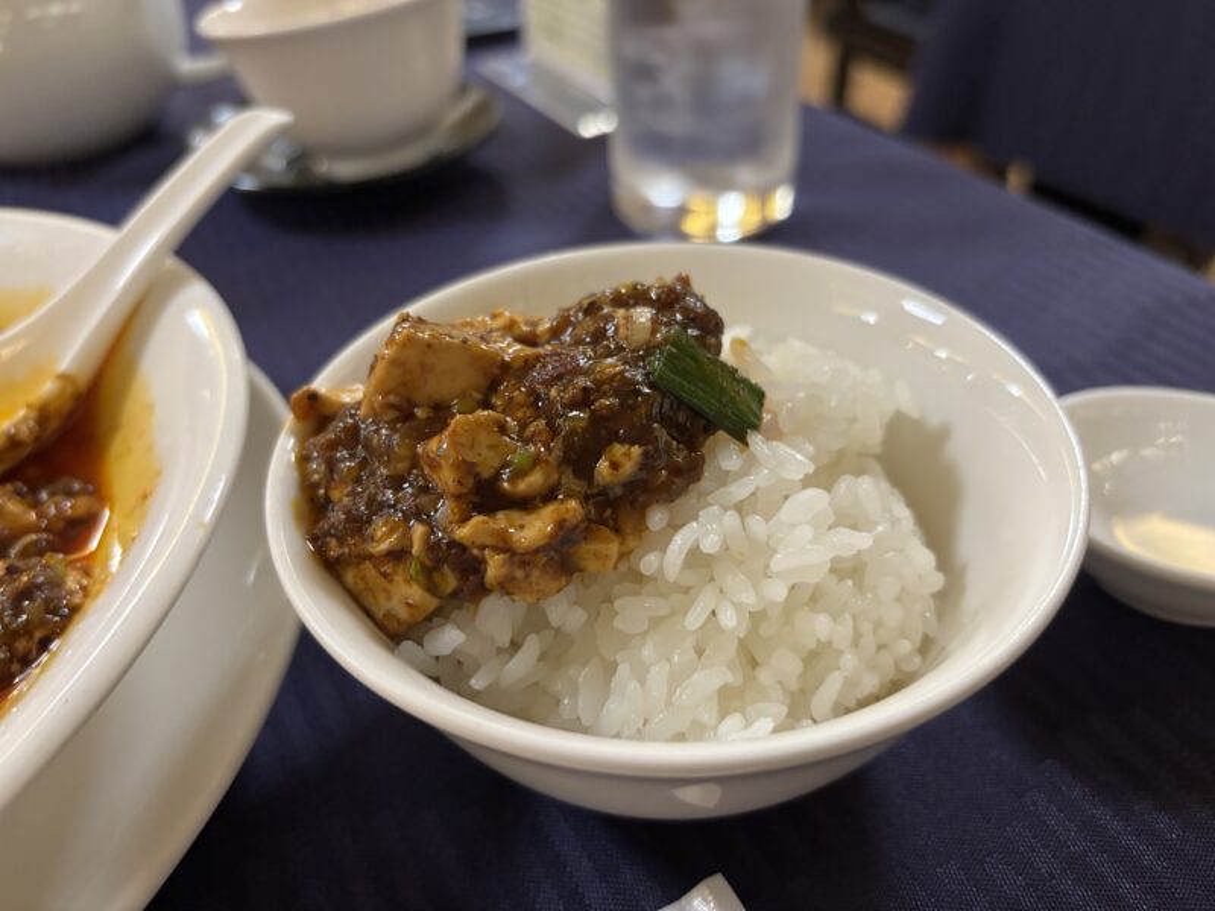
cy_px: 456
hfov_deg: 67.3
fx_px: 913
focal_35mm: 26
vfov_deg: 53.1
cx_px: 608
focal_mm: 5.96
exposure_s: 1/60
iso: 400
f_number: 1.6
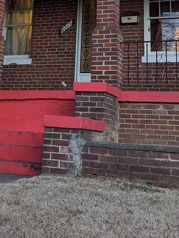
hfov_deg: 23.7
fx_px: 426
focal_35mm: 62
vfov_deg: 28.9
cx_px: 75
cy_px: -9
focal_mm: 6.81
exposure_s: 1/23.8
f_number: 1.85
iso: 123
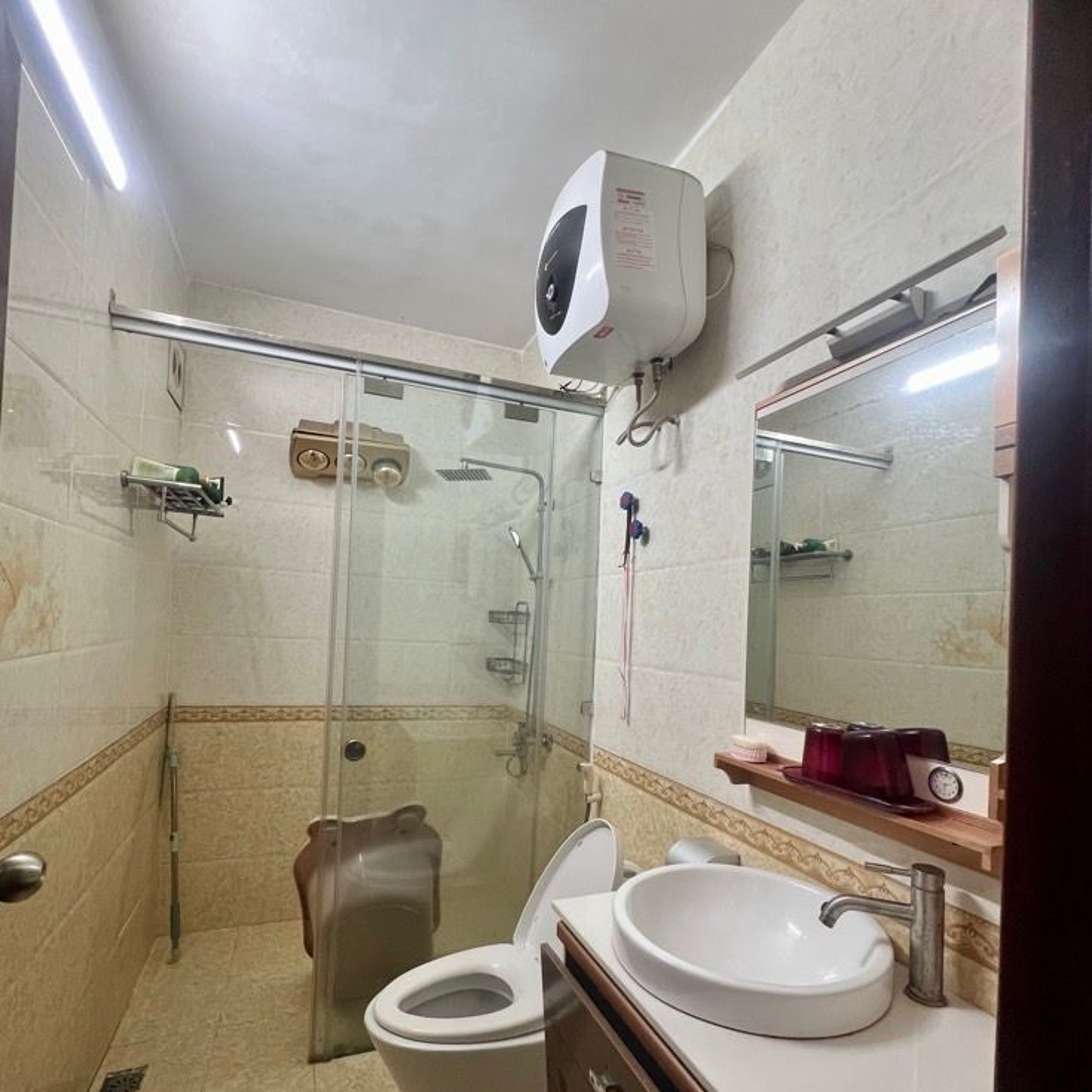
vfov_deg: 87.0
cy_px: 615
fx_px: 571
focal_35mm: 16
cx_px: 548
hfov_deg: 87.4
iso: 160
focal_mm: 1.57
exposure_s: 1/50
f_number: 1.8
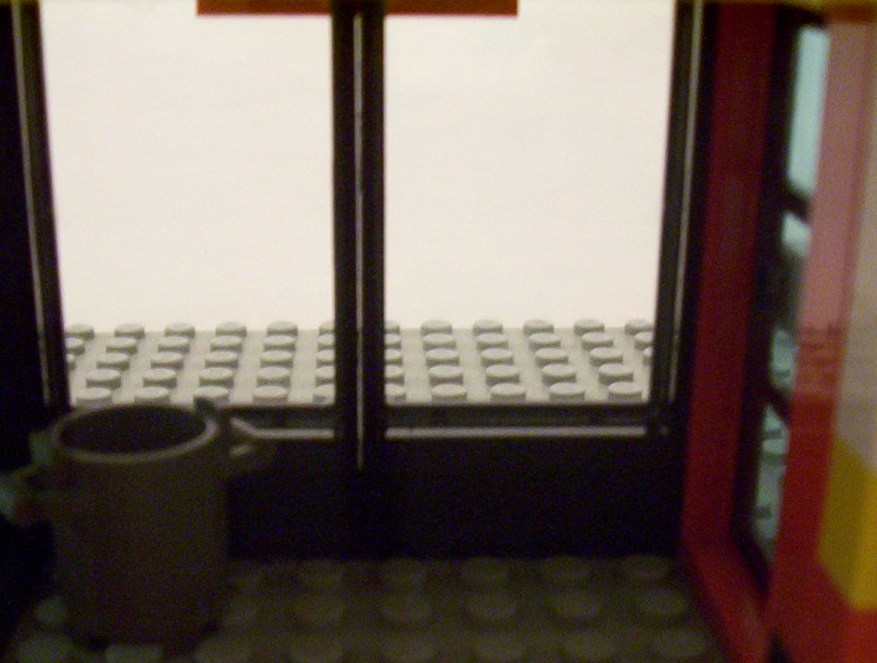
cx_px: 393
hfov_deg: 30.2
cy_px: 491
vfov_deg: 22.8
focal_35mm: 64
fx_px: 1626
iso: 200
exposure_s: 1/8
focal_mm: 5.77
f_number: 2.73
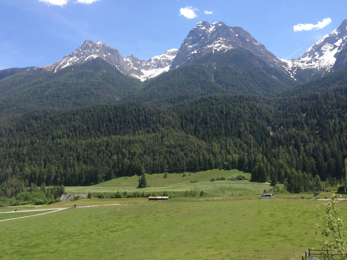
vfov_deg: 42.9
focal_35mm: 33
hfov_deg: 55.4
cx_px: 174
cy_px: 130
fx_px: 331
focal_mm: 4.12
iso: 50
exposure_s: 1/919
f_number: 2.4
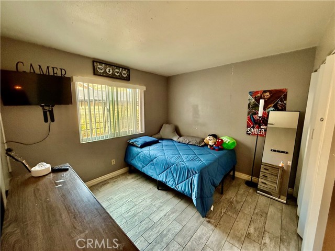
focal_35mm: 14
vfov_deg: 85.7
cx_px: 168
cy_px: 126
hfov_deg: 102.1
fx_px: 135
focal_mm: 2.22
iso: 500
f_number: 2.2
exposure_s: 1/120
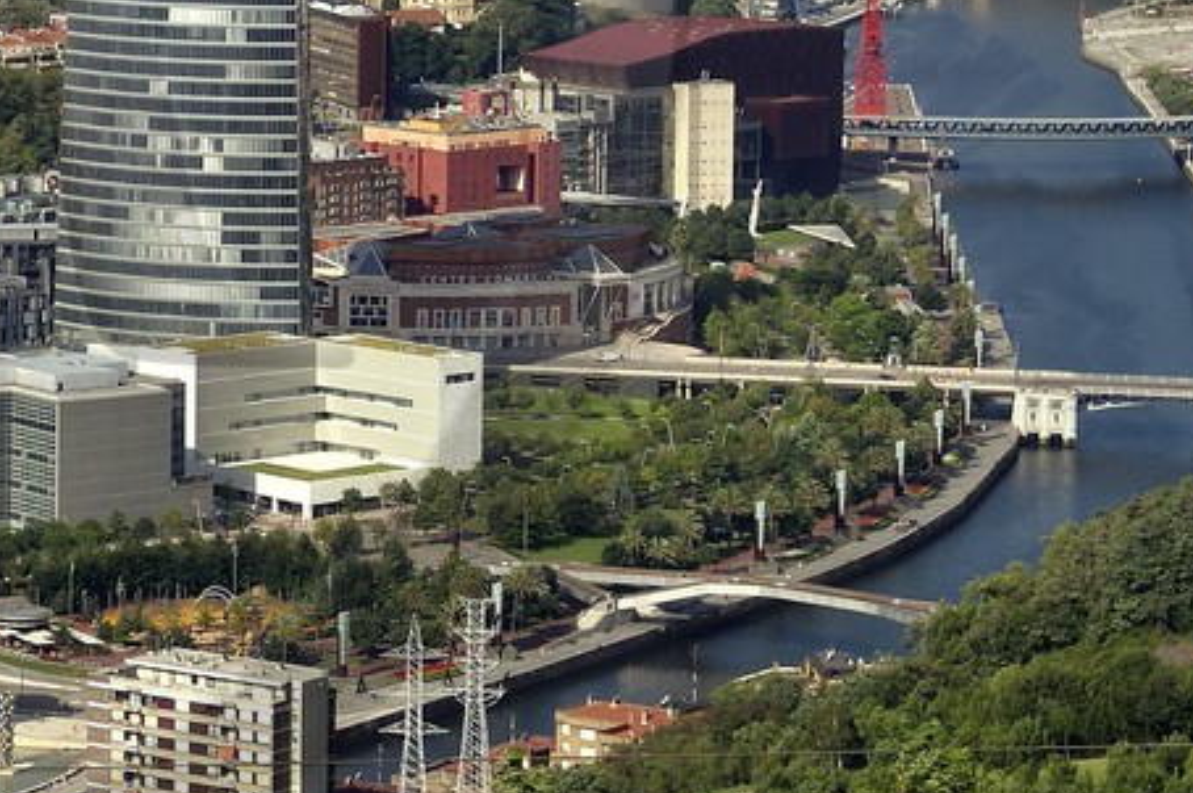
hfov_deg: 10.4
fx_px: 6424
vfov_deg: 7.0
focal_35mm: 194
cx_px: -407
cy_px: -60
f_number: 13
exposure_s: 1/320
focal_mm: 55
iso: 200
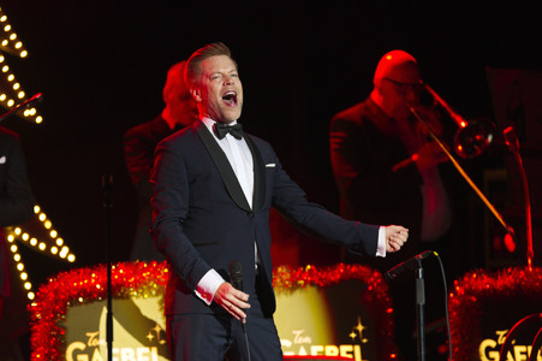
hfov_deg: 8.2
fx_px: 3761
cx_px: 271
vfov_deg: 5.5
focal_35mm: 250
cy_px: 180
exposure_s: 1/200
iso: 1600
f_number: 2.8
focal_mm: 250
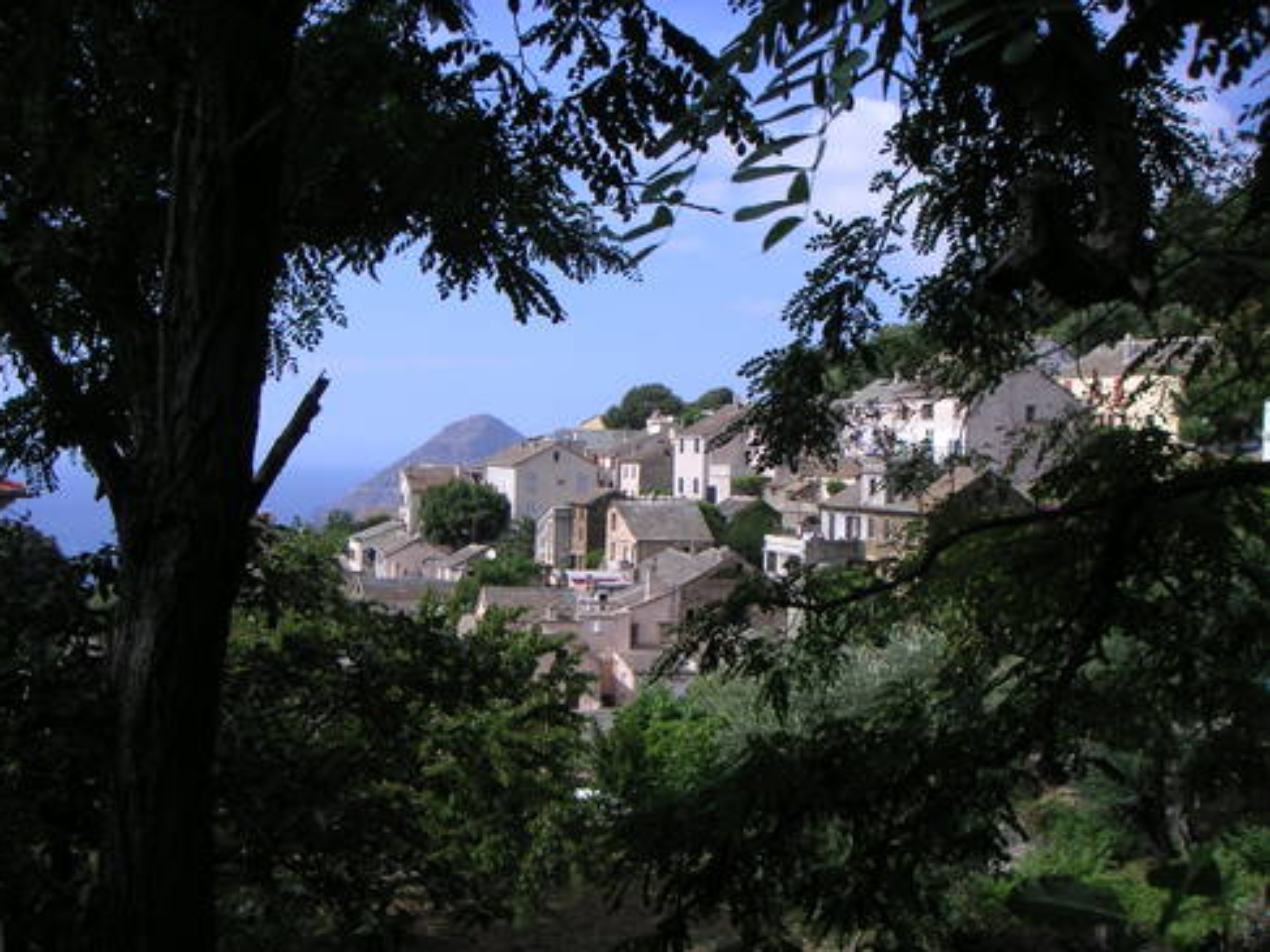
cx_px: 621
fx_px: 1430
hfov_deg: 47.9
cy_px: 486
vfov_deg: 36.8
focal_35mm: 39
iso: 50
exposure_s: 1/750
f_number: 2.8
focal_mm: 6
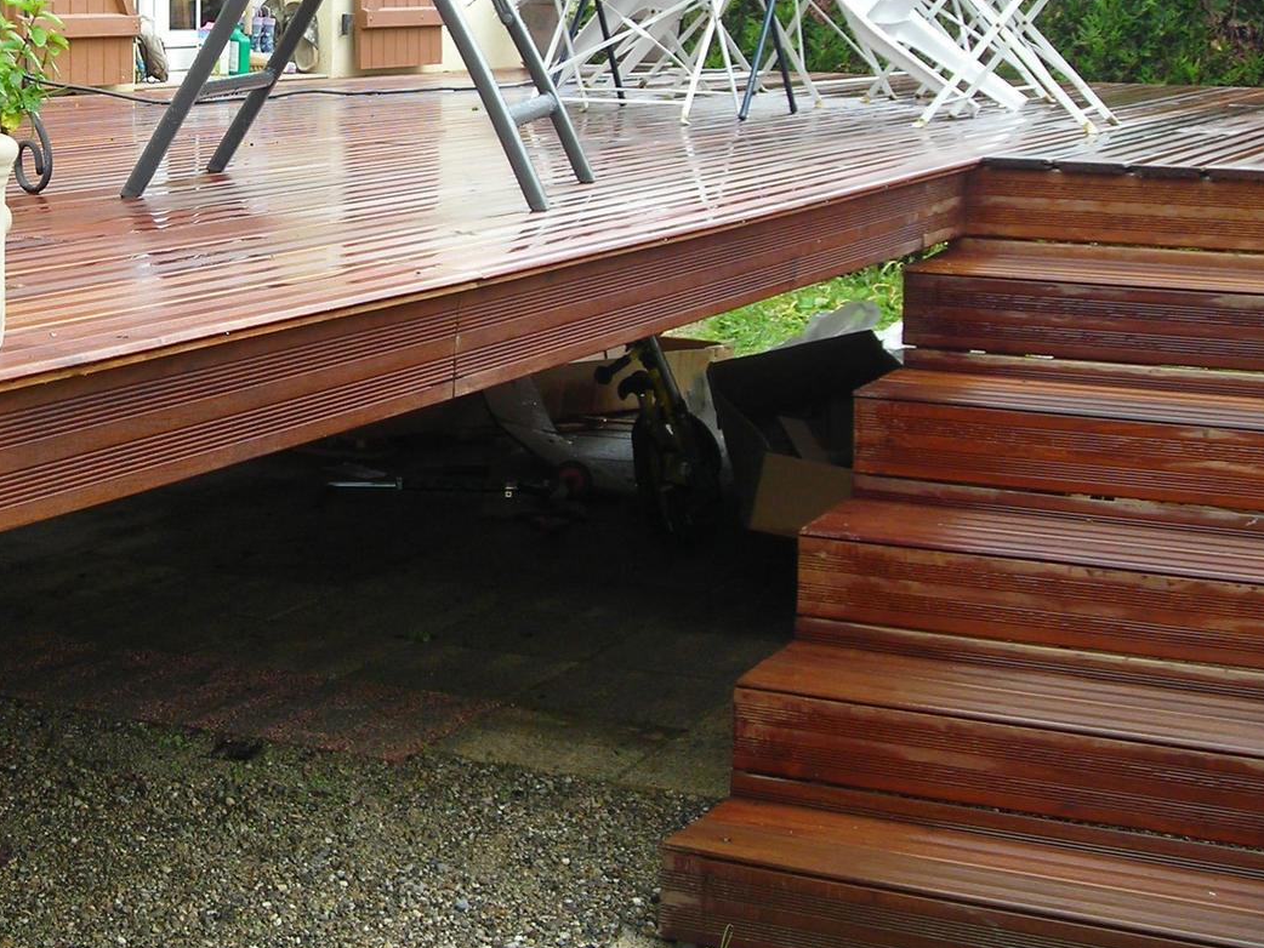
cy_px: 147
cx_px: 210
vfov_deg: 20.7
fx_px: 2557
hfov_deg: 27.1
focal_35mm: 70
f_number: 3.2
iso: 50
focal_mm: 6.3
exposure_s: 1/75.5
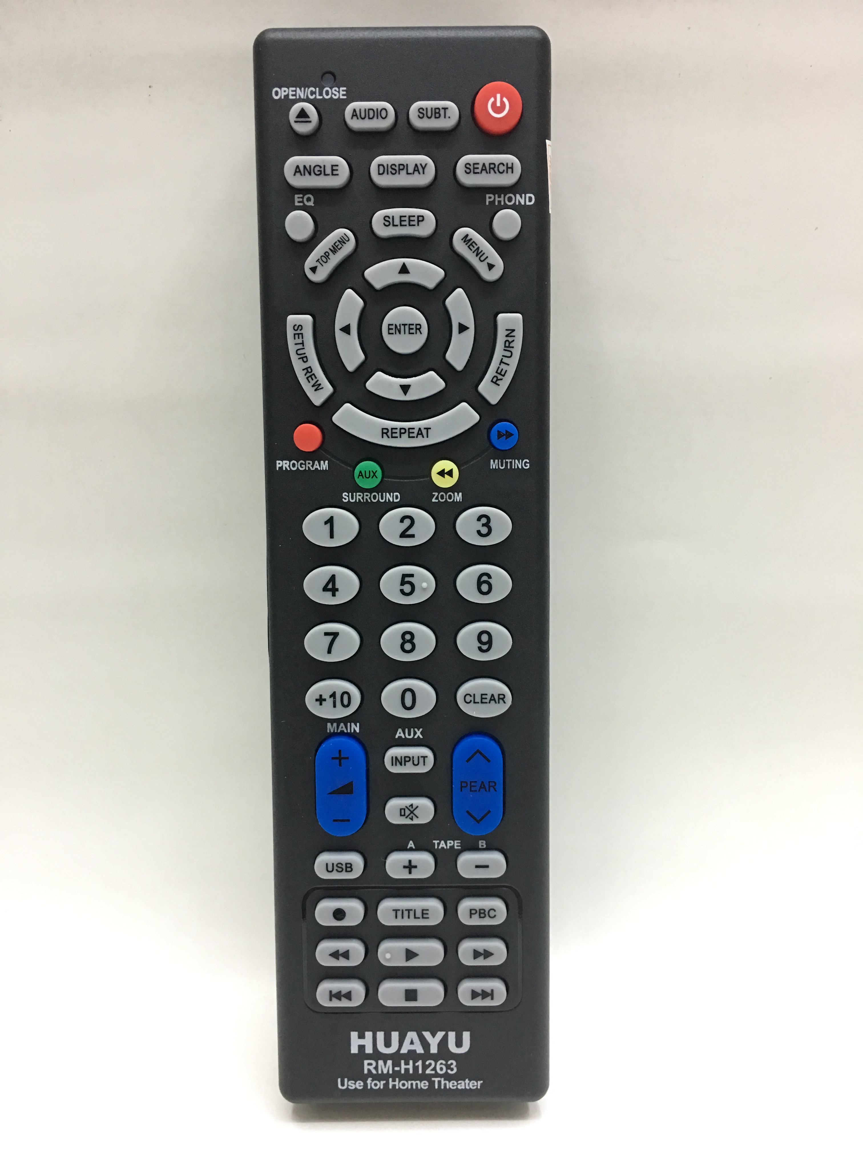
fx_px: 964
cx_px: 432
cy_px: 576
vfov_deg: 61.7
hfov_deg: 48.2
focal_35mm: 29
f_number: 2.2
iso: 100
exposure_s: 1/17
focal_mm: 4.15
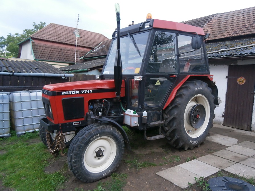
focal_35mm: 26
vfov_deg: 53.1
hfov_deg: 67.3
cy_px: 96
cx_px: 128
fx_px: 192
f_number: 2.8
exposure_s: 1/30
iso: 125
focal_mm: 4.7
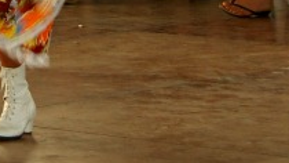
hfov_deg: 7.0
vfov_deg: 3.9
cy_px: -193
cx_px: -149
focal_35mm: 303
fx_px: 2323
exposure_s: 1/80
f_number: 5.3
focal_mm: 45
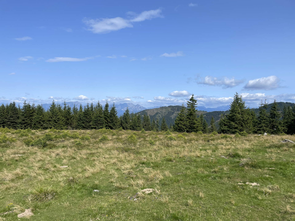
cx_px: 148
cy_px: 110
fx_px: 222
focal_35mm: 26
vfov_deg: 53.1
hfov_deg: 67.3
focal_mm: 4.2
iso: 32
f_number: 1.6
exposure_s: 1/4292
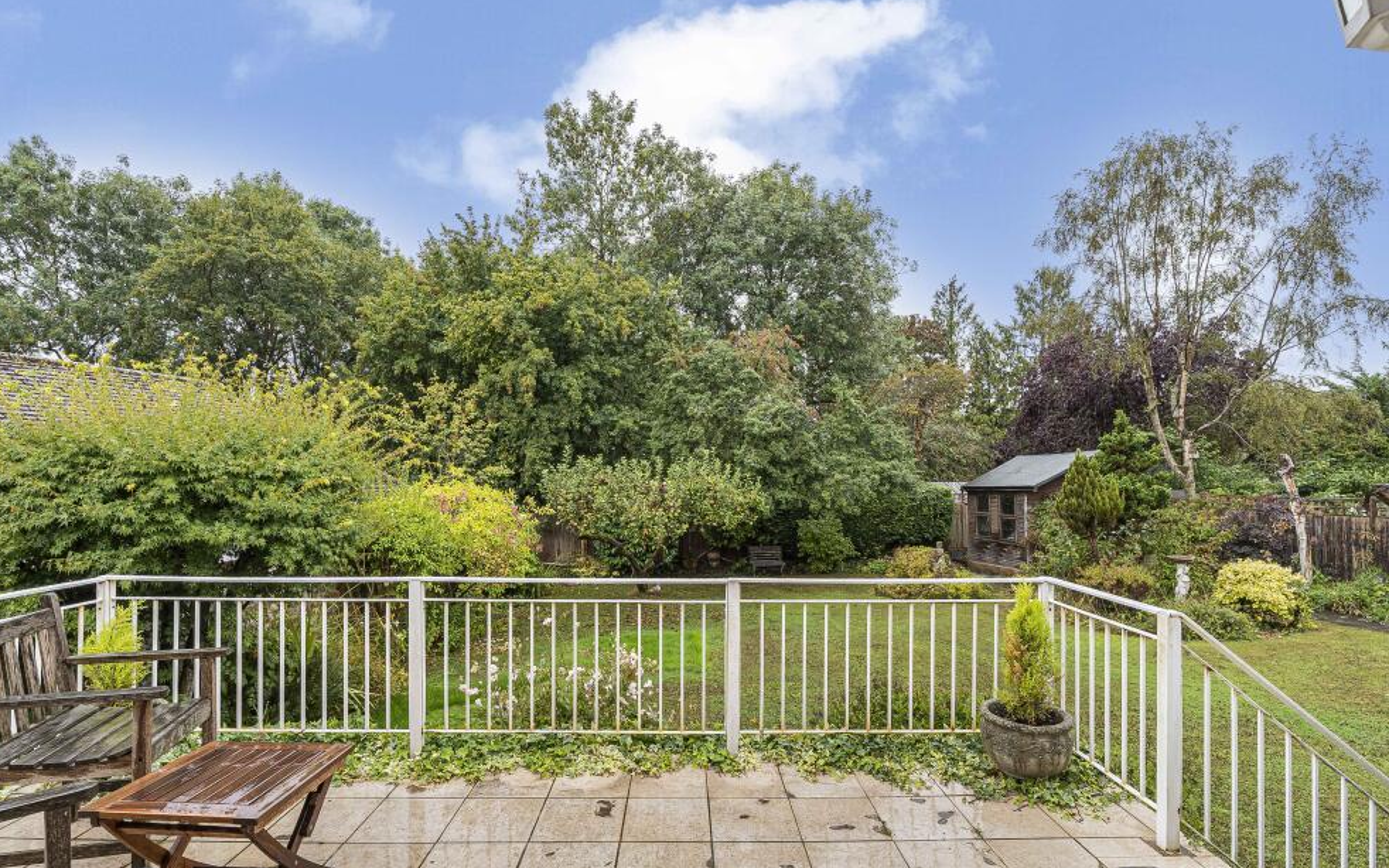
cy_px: 469
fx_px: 672
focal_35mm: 18
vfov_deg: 65.7
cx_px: 689
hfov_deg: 91.9
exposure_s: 1/40
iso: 400
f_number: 10
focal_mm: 16.7
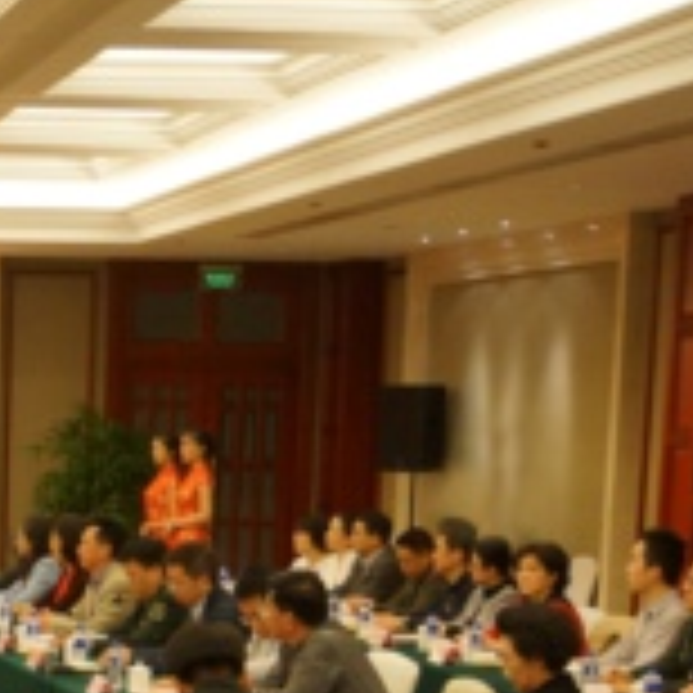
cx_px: -482
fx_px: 2288
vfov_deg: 16.4
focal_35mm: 101
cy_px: 857
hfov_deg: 15.3
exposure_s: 1/80
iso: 800
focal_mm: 18
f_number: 4.5
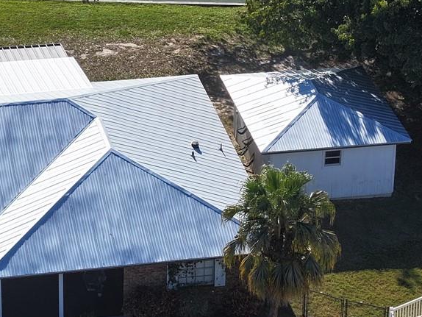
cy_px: 192
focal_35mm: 195
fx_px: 2378
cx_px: 80
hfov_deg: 10.1
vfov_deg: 7.6
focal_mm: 19.35
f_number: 2.8
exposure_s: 1/1000
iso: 100
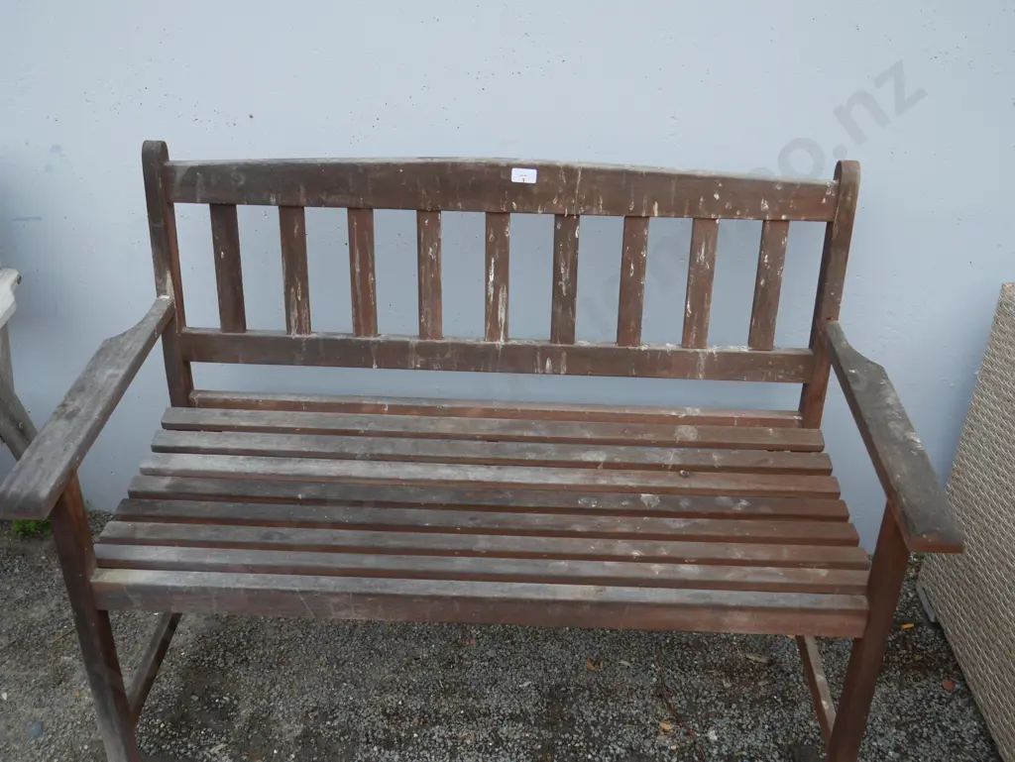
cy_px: 381
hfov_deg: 51.3
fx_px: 1056
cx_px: 508
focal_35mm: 36
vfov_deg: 39.7
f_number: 4
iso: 200
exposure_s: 1/125
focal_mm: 18
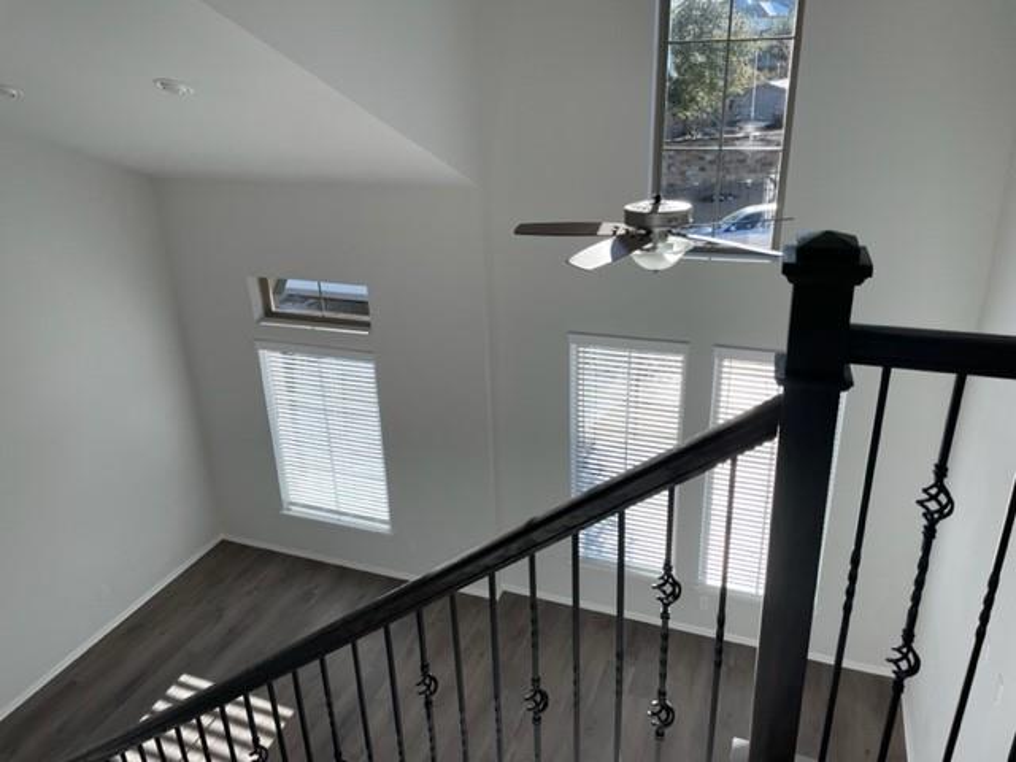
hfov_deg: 67.3
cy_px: 381
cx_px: 508
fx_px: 763
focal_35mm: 26
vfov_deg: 53.1
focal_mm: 4.2
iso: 32
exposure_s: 1/626
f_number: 1.6
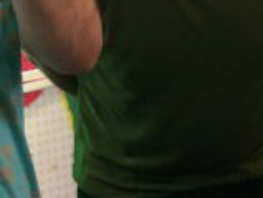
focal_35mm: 163
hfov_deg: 12.1
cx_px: 134
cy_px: -100
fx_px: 1241
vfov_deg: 8.9
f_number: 2.4
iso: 160
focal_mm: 6
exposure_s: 1/8
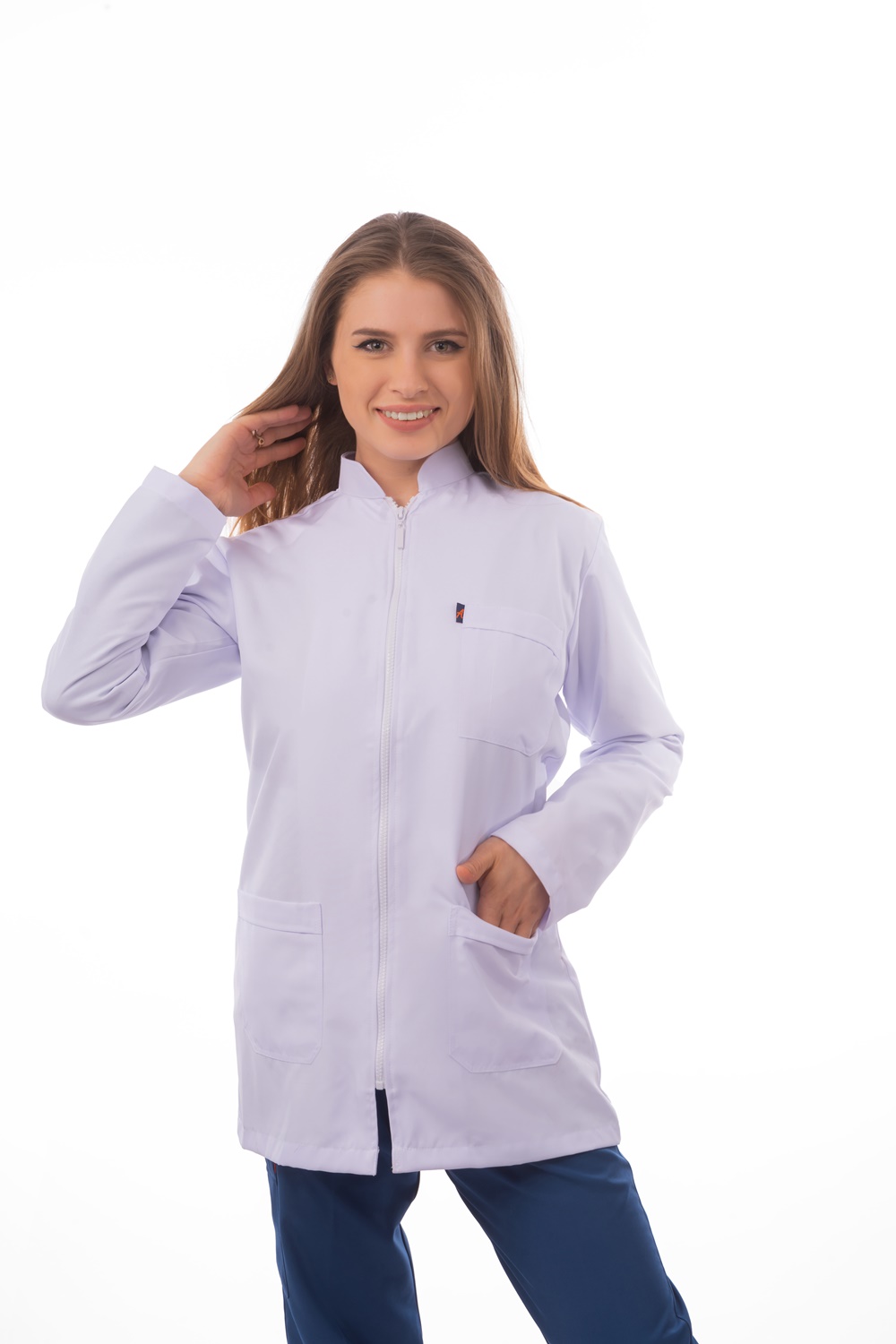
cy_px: 672
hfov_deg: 23.8
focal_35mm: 57
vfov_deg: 35.1
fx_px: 2128
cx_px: 448
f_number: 14
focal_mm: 57
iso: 100
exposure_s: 1/125
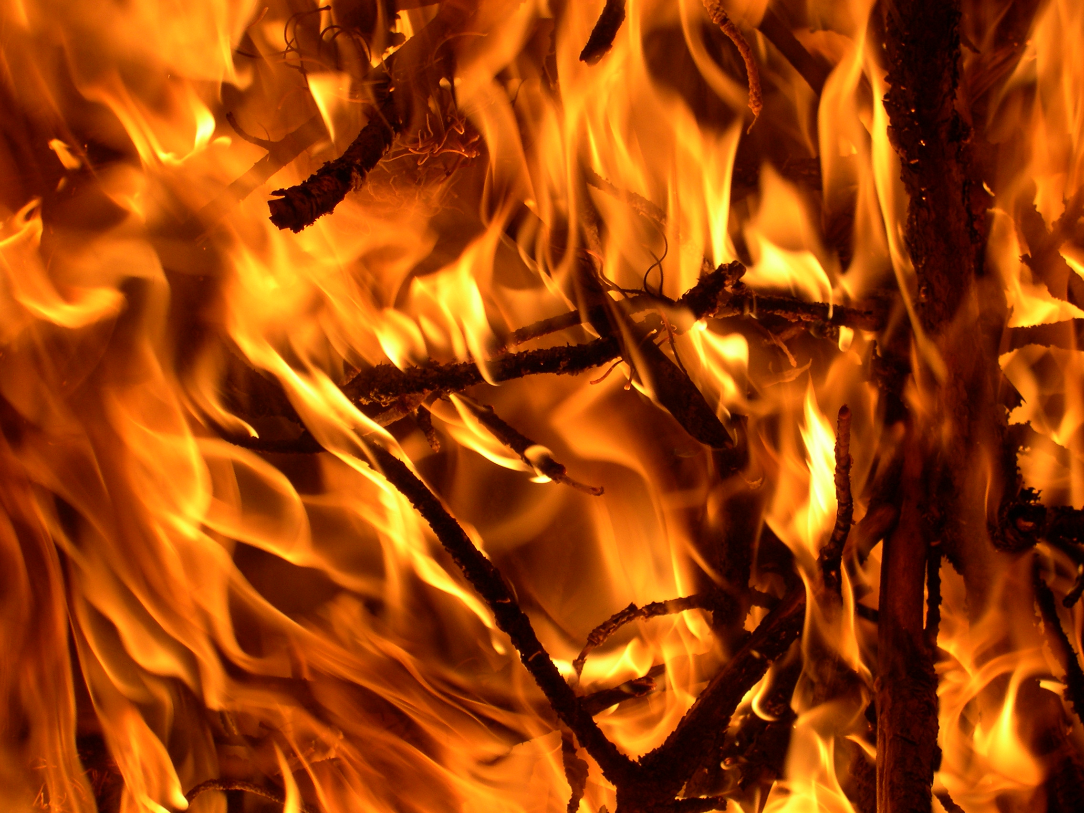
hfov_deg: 17.3
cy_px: 406
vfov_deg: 13.0
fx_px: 3570
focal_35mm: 114
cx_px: 542
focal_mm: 24
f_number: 4.9
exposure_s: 1/173
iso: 100
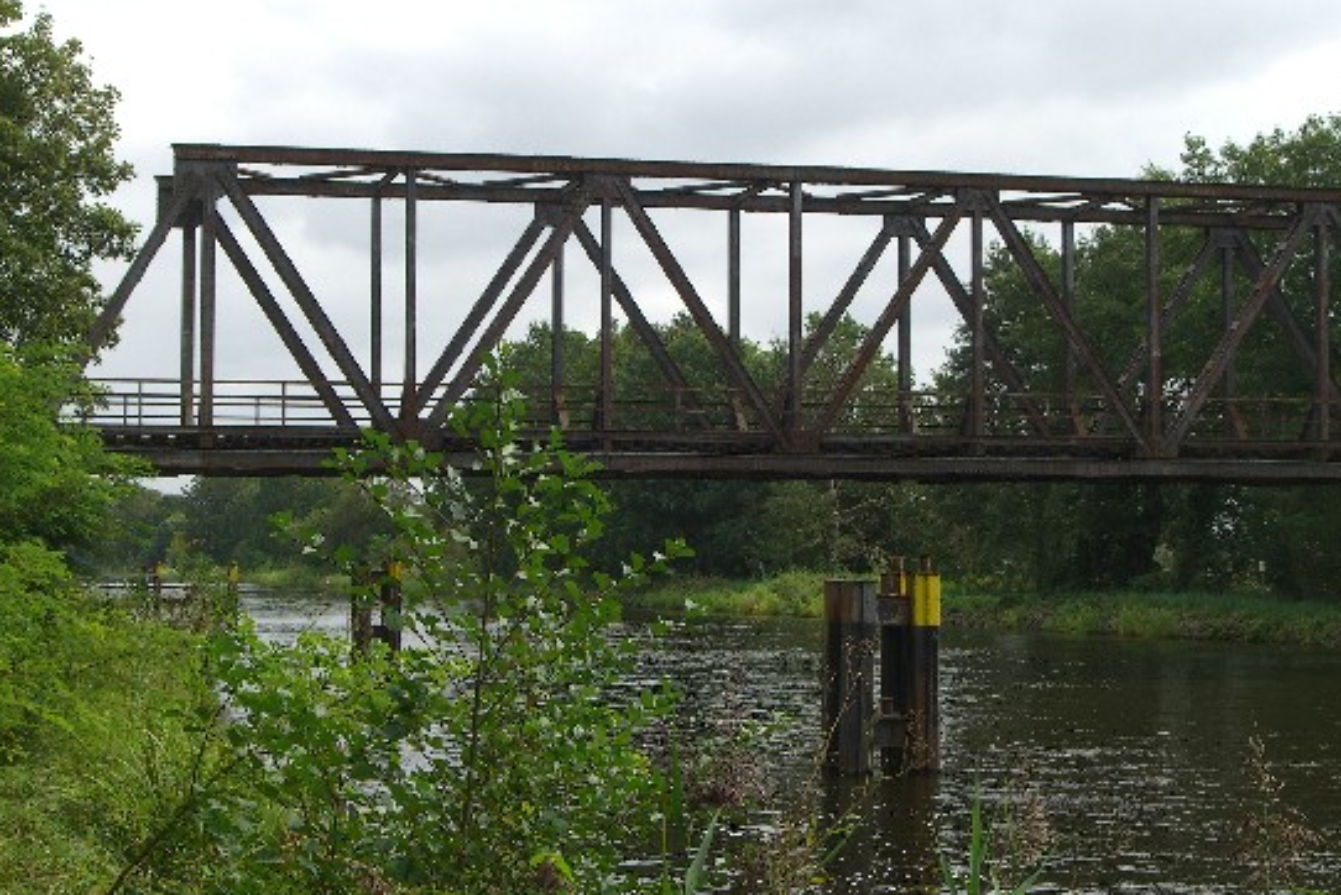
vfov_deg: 18.0
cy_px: 439
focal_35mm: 76
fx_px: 2832
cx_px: 654
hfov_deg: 26.6
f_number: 5.6
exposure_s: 1/200
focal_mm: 14.2
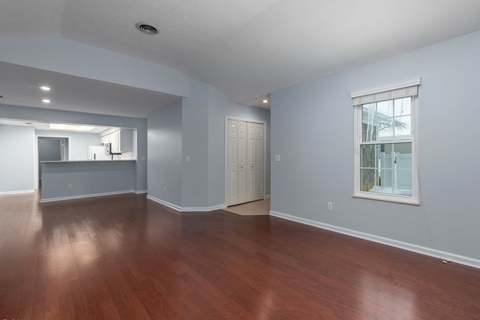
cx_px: 258
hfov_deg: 96.6
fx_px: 213
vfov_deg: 73.6
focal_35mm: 16
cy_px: 149
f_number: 9
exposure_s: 1/60
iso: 200
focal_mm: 14
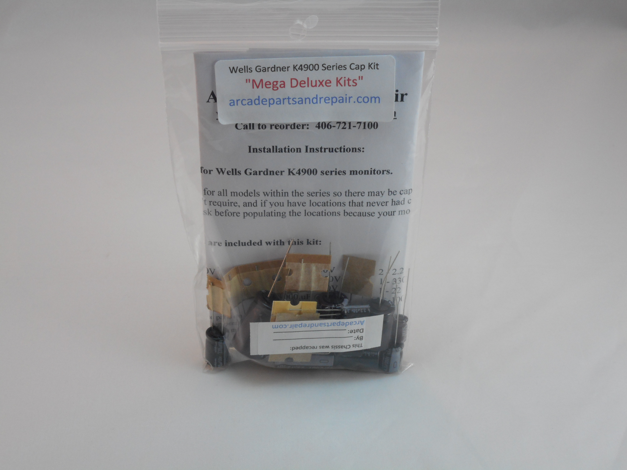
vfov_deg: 24.8
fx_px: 1069
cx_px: 314
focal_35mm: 59
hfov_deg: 32.7
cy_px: 235
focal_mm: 10.5
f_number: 5.1
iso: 200
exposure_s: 1/30
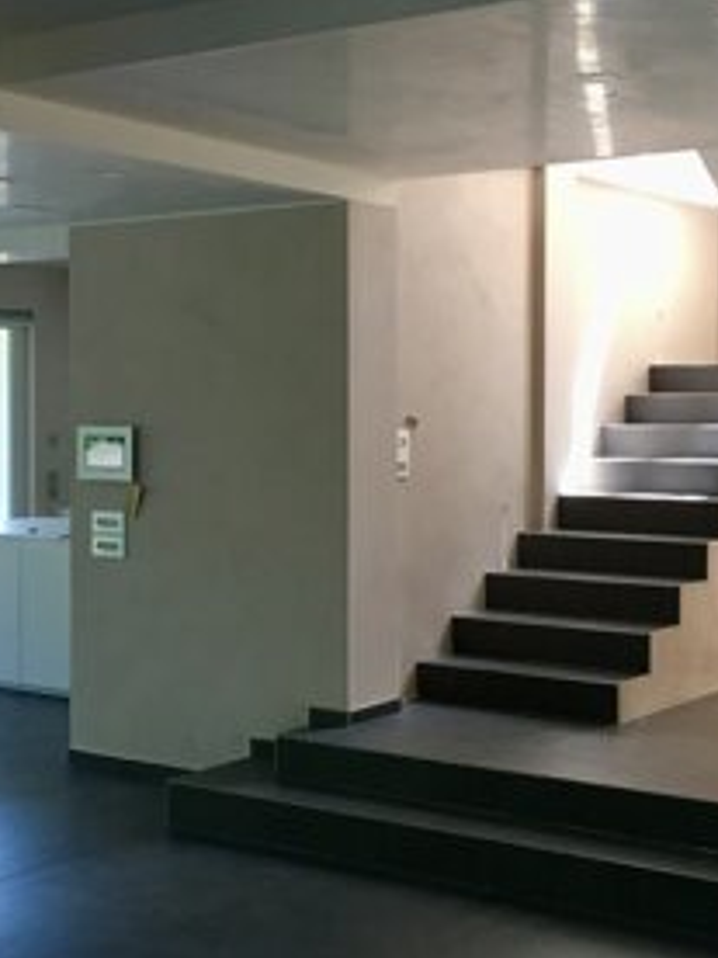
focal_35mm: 42
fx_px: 1162
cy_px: 465
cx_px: 368
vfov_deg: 44.8
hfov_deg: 34.3
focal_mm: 4.15
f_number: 2.2
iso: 50
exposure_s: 1/33
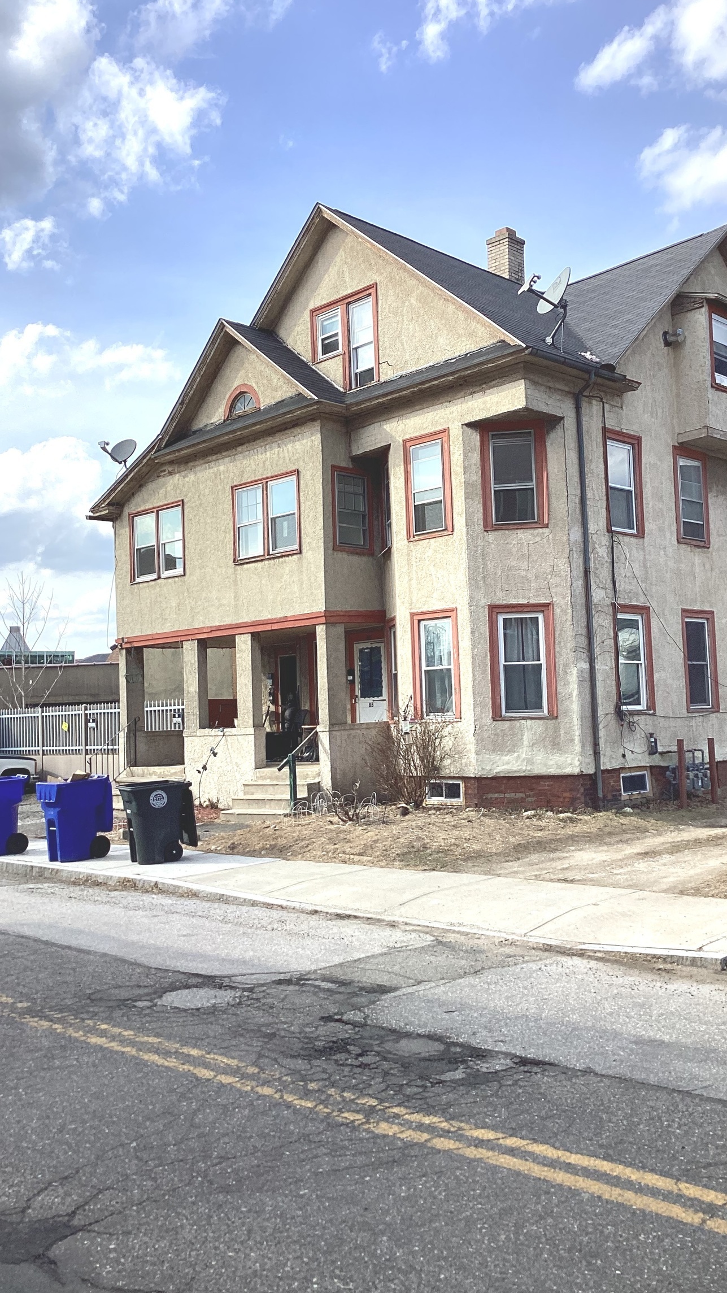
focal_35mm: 34
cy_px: 645
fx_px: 1166
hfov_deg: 34.6
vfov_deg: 58.0
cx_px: 407
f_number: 2.4
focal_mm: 3.3
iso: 25
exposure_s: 1/936
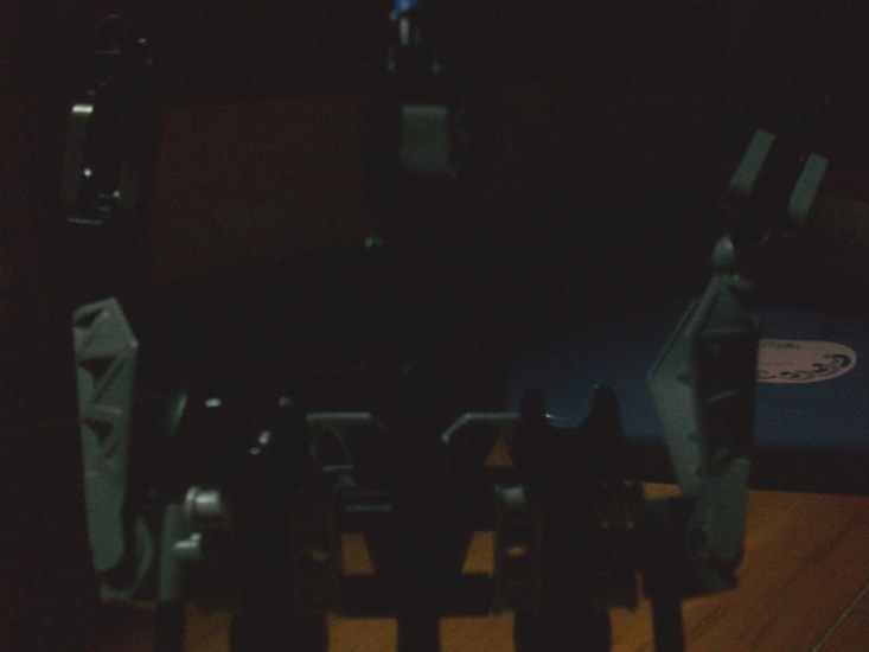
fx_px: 803
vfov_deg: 44.2
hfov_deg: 56.8
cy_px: 326
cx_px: 434
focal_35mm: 32
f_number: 2.8
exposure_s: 1/8
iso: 160
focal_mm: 5.7
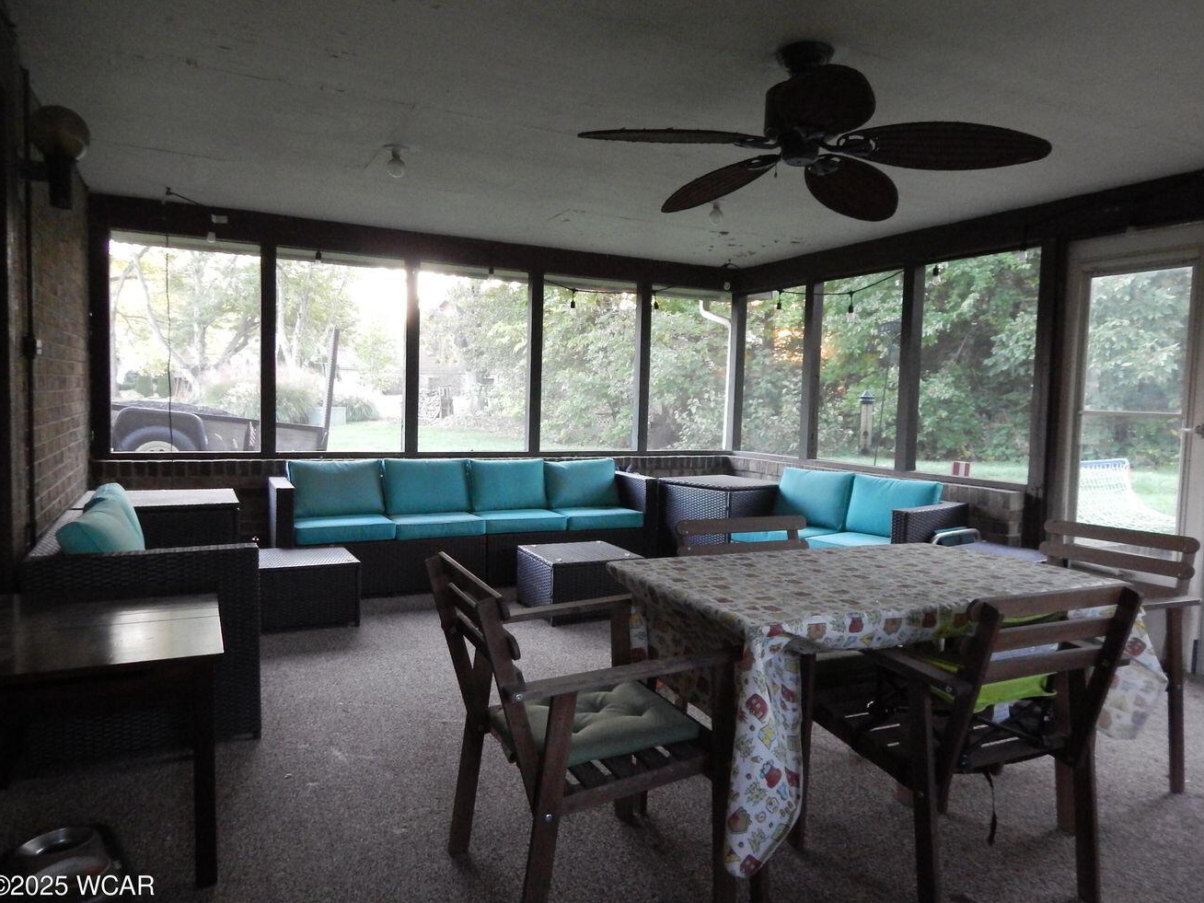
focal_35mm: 24
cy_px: 457
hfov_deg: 71.6
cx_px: 616
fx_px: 835
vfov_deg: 56.8
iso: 800
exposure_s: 1/25
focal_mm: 4
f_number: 3
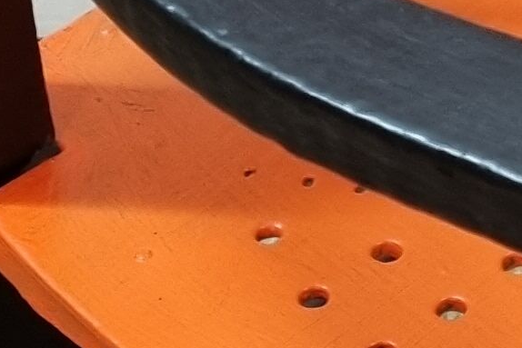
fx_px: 2756
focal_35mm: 190
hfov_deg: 10.5
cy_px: 5
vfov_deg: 7.2
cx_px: 740
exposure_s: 1/50
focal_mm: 5.4
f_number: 1.8
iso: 320
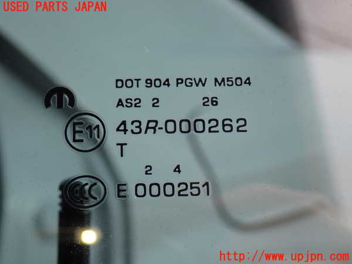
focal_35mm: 71
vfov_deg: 20.7
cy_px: 132
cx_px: 176
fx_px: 722
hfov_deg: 27.4
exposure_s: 1/125
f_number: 3.9
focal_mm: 12.73
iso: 125
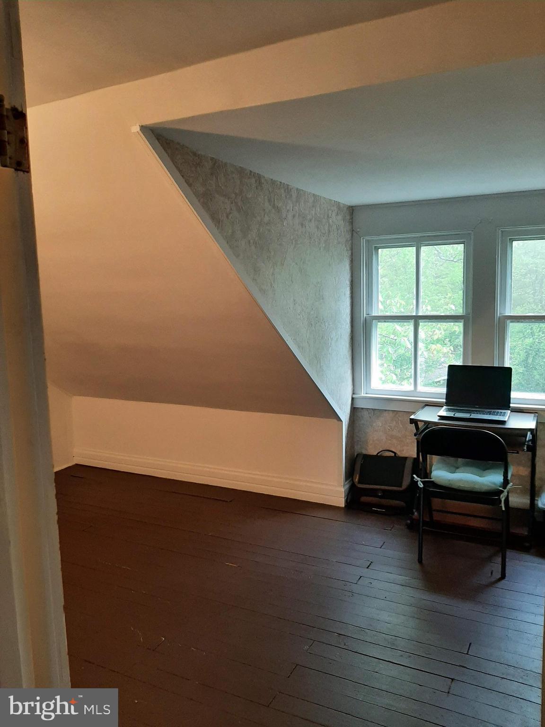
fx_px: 546
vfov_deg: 67.3
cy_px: 364
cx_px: 272
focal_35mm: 26
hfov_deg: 53.1
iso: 160
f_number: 1.7
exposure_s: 1/60
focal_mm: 3.93
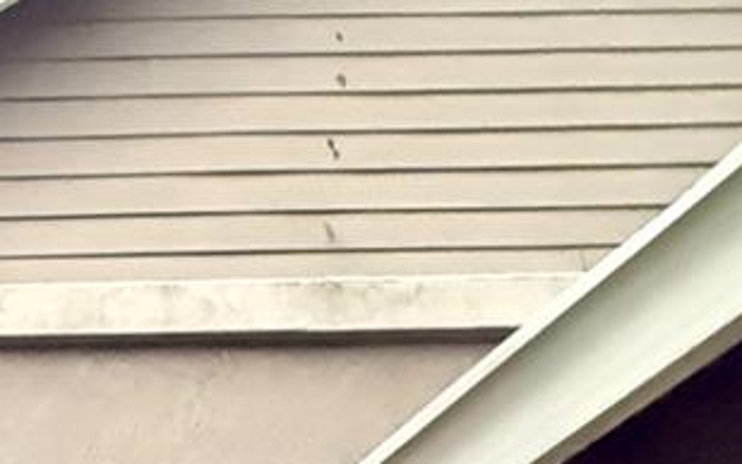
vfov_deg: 13.2
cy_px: 1130
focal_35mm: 72
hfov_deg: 20.9
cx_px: -551
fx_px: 1456
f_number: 2.2
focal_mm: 2.22
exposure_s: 1/48
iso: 1250
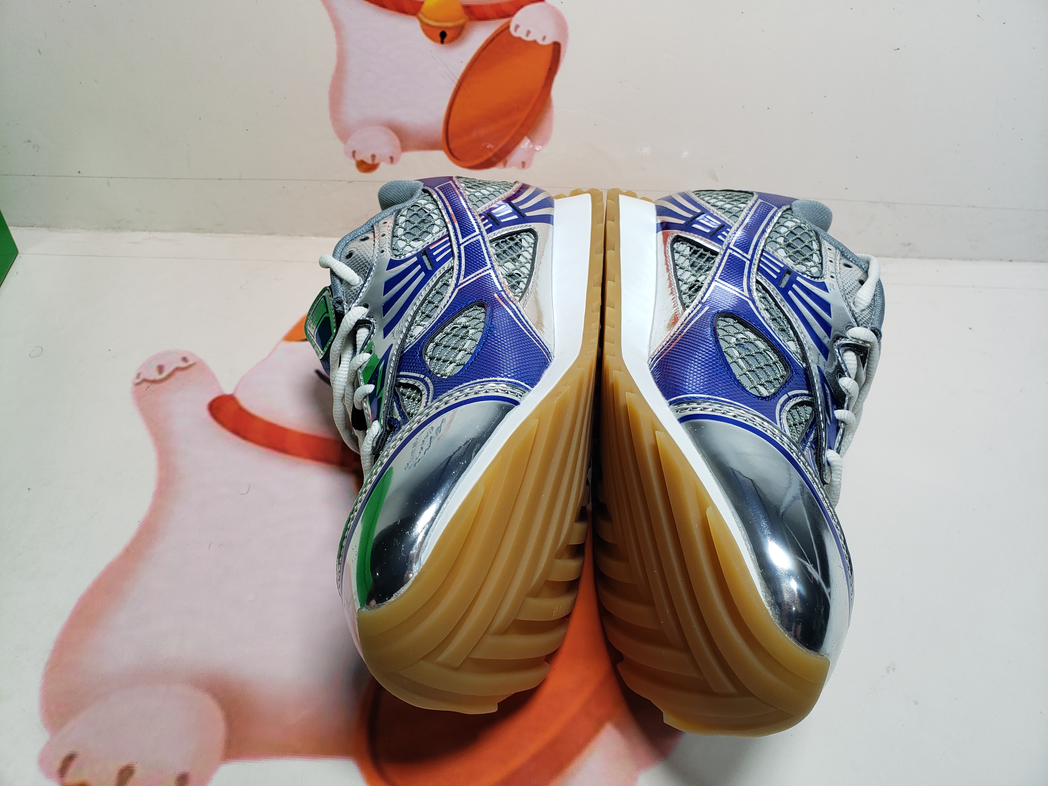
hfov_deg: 67.3
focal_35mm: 26
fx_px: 787
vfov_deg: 53.1
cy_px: 393
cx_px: 524
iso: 50
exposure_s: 1/283
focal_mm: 4.3
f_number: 2.4
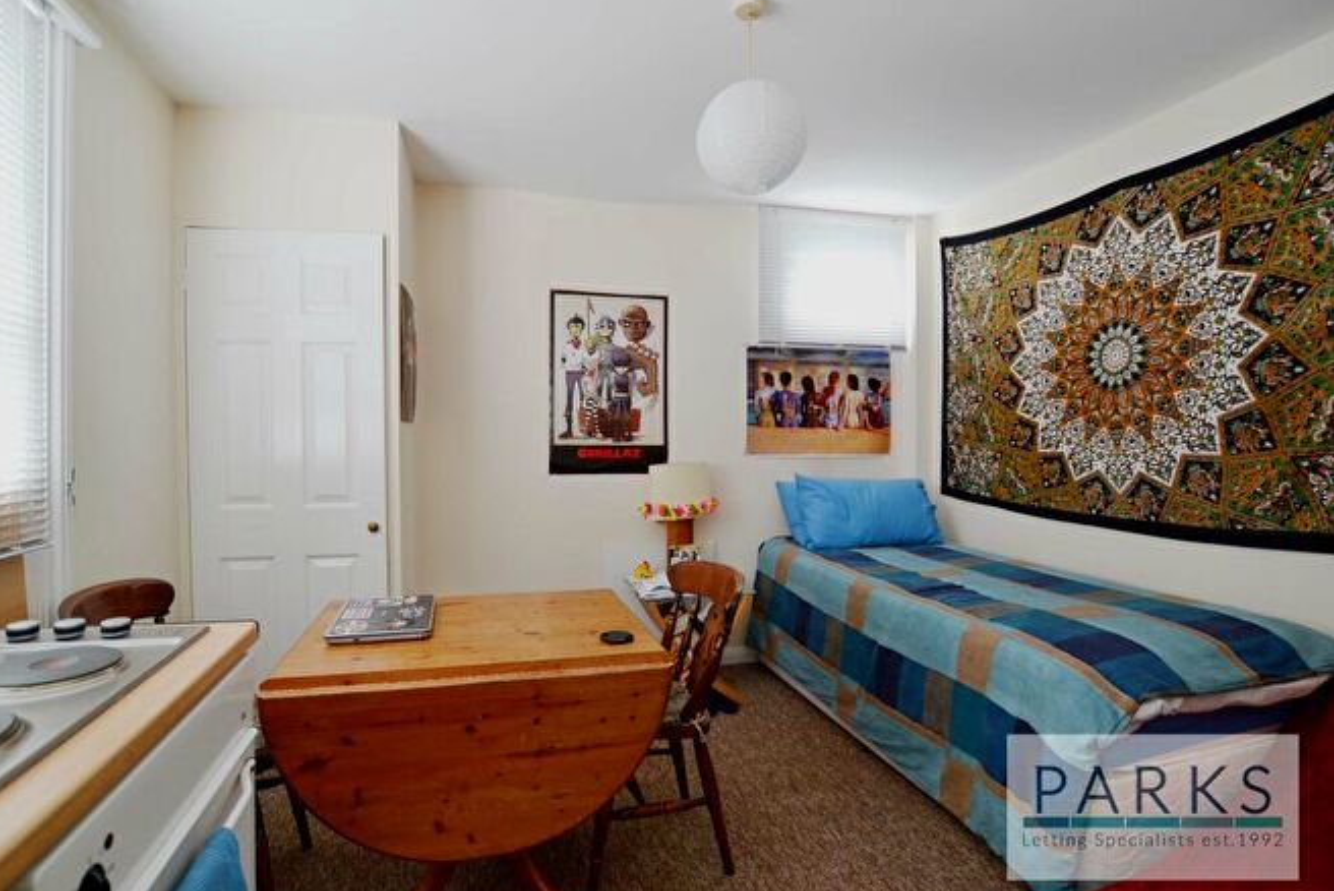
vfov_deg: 73.8
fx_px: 593
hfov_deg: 96.6
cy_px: 442
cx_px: 624
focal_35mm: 16
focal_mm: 10
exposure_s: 1/15
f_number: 4
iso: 100
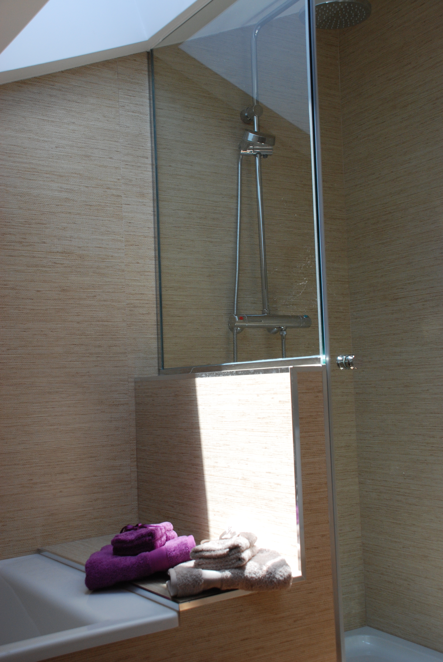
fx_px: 856
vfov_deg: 42.3
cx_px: 222
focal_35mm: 46
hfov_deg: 29.0
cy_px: 331
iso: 400
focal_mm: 31
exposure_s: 1/200
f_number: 7.1
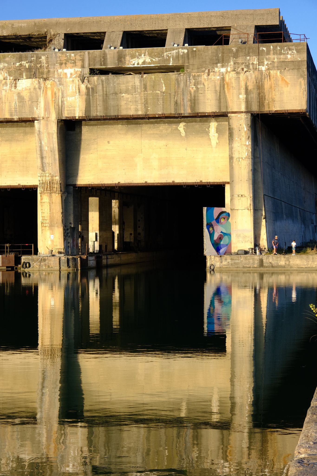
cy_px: 238
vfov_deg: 24.5
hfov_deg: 16.5
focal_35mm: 83
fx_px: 1096
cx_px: 158
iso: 200
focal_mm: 55
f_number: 10
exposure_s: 1/80
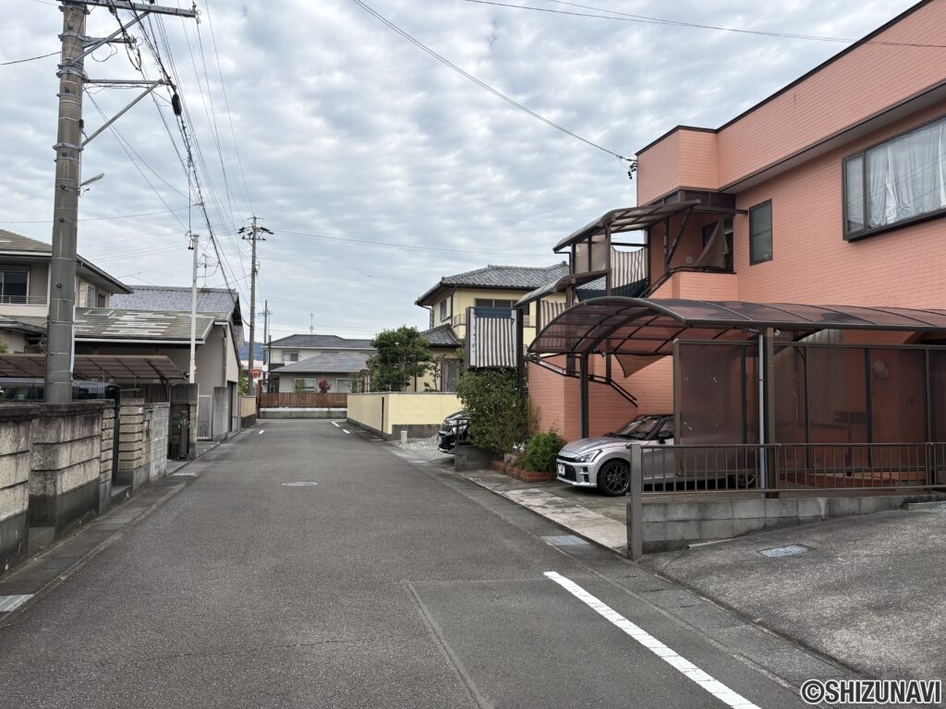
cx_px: 473
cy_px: 354
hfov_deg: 67.3
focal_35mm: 26
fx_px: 711
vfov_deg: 53.1
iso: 50
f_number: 1.6
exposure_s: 1/2451
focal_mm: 5.96
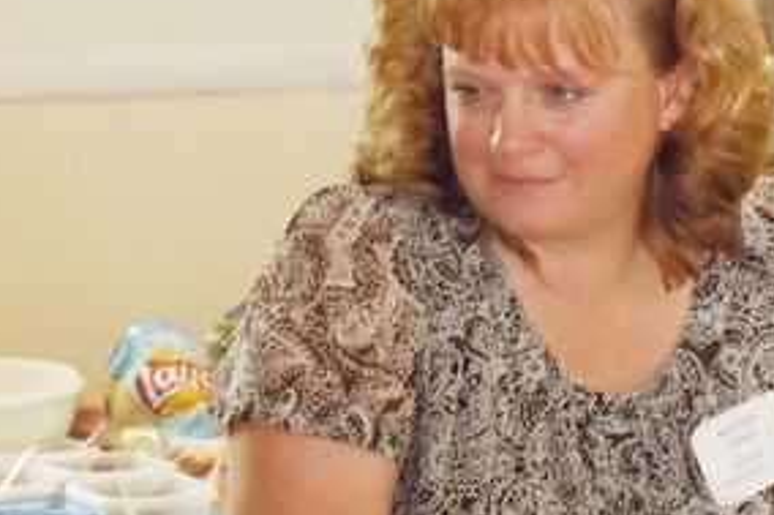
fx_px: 3782
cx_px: 480
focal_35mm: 176
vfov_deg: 7.8
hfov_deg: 11.7
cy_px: 147
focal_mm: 21.5
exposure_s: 1/50
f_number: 5.4
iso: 1000
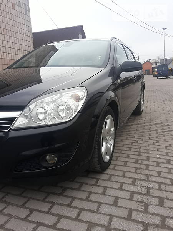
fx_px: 187
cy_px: 116
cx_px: 86
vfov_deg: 63.4
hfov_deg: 49.7
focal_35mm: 28
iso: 40
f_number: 1.9
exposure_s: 1/671
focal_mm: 3.7
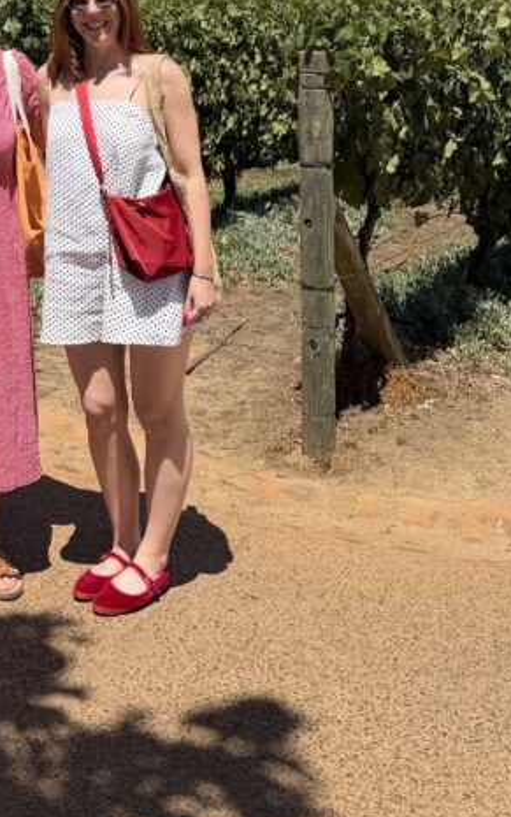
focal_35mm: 56
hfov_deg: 22.2
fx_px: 1247
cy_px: -63
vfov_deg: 32.3
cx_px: -16
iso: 80
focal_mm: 6.76
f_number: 1.78
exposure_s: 1/8130
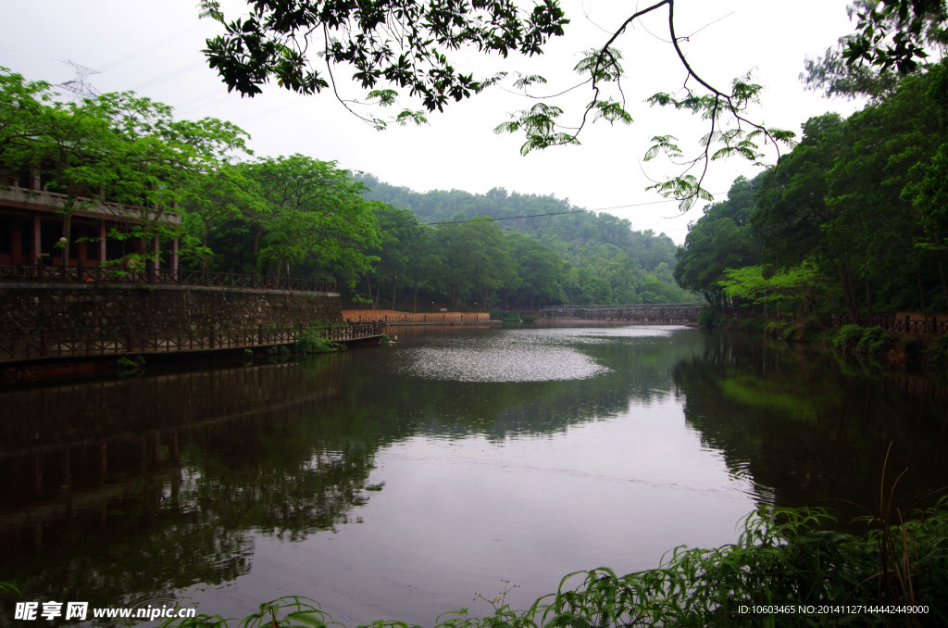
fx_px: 709
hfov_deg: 67.5
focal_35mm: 27
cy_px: 314
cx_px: 474
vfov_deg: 47.7
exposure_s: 1/30
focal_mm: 18
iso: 100
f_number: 8
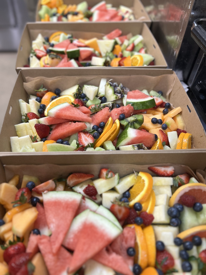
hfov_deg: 53.1
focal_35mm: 26
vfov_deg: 67.3
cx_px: 103
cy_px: 138
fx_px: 206
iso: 100
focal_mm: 5.7
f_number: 1.5
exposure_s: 1/50
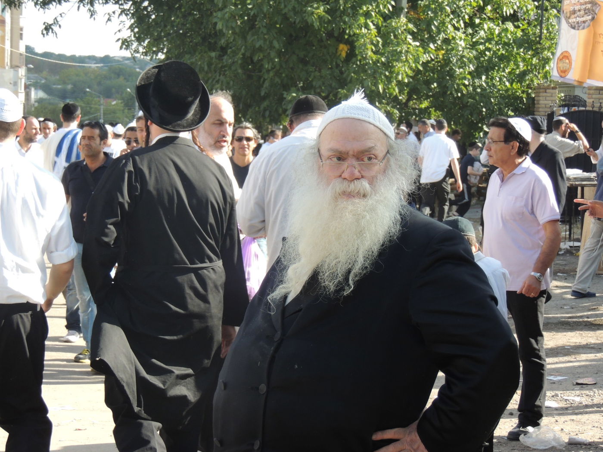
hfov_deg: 18.7
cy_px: 226
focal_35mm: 105
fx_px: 1829
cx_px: 302
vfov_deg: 14.1
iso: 200
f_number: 4.2
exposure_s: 1/400
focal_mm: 18.7
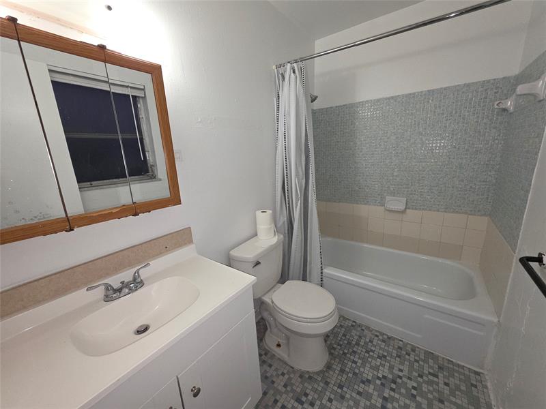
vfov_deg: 89.9
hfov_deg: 106.2
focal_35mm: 13
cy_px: 204
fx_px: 205
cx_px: 273
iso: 160
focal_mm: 2.2
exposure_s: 1/60
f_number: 1.9
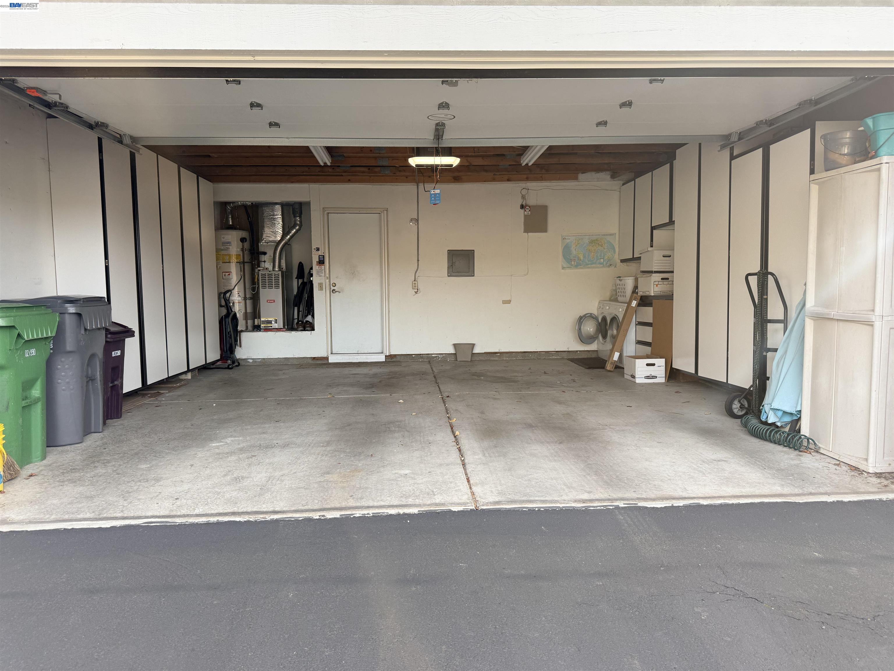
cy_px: 336
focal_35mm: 24
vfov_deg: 56.8
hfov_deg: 71.6
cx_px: 447
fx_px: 620
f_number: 1.78
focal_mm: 6.76
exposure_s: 1/433
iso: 100
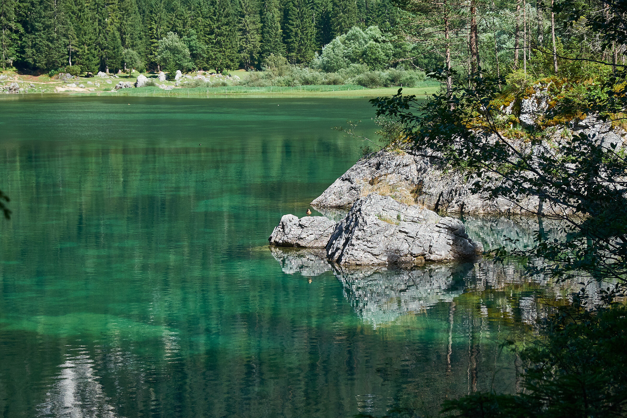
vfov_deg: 16.5
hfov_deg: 24.5
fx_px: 1445
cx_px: 314
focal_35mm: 83
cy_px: 209
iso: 400
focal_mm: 55
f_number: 5.6
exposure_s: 1/1600
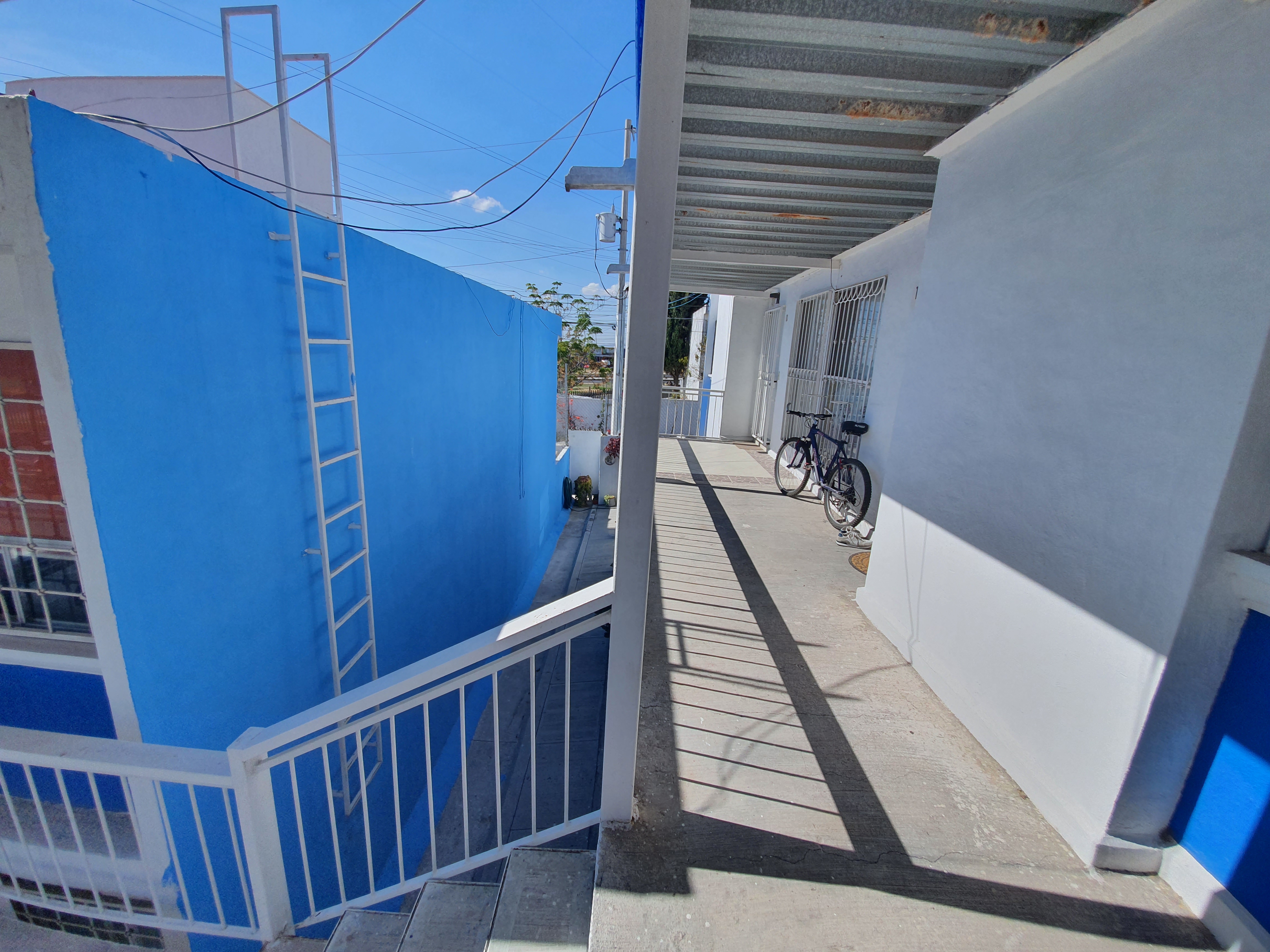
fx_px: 477
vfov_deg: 89.9
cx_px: 635
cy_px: 476
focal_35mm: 13
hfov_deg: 106.2
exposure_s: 1/1236
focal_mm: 1.8
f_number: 2.2
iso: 50
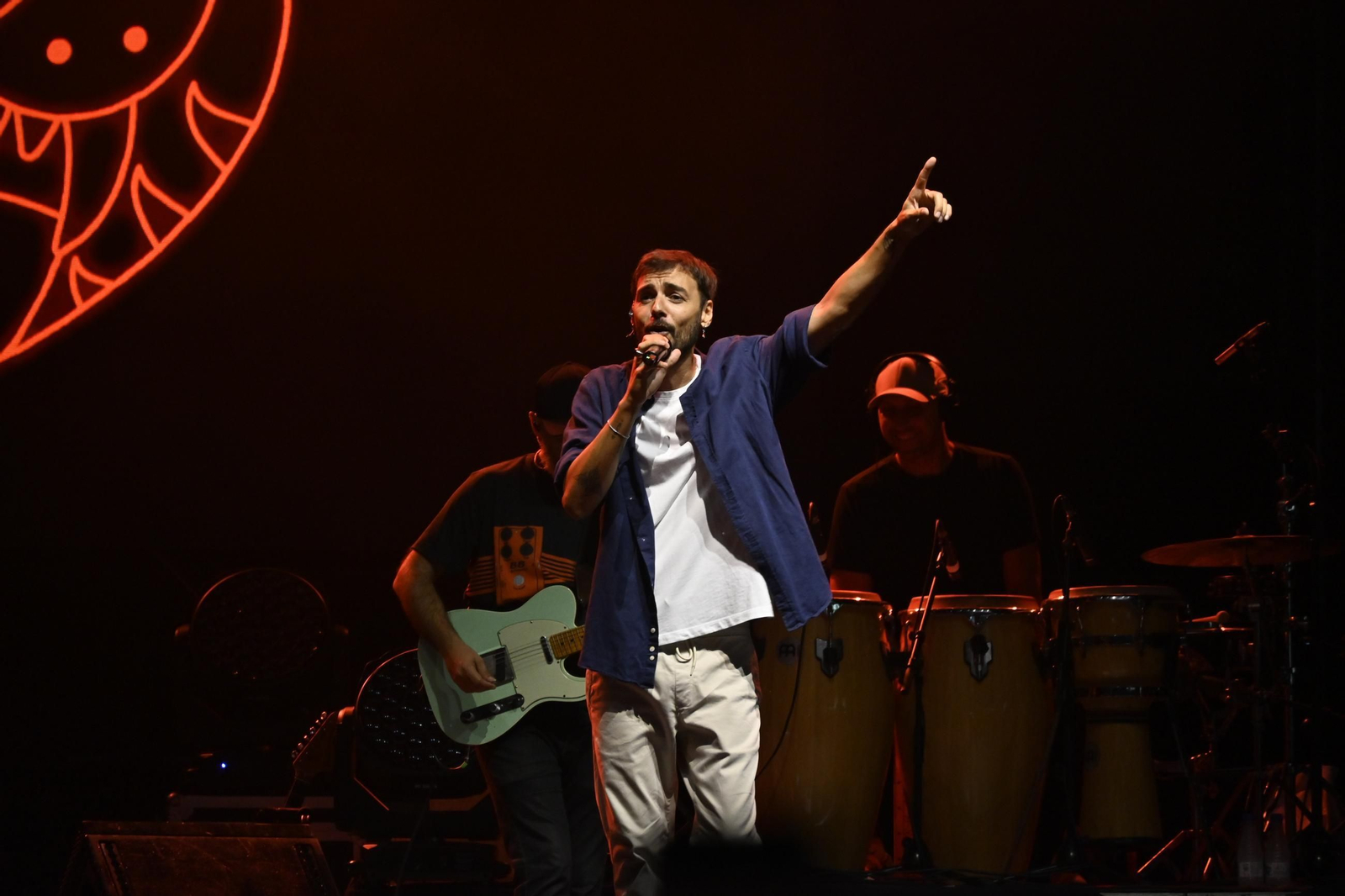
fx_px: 14007
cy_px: 448
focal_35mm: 375
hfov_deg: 5.5
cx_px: 672
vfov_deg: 3.7
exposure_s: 1/200
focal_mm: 250
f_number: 6.3
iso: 1600
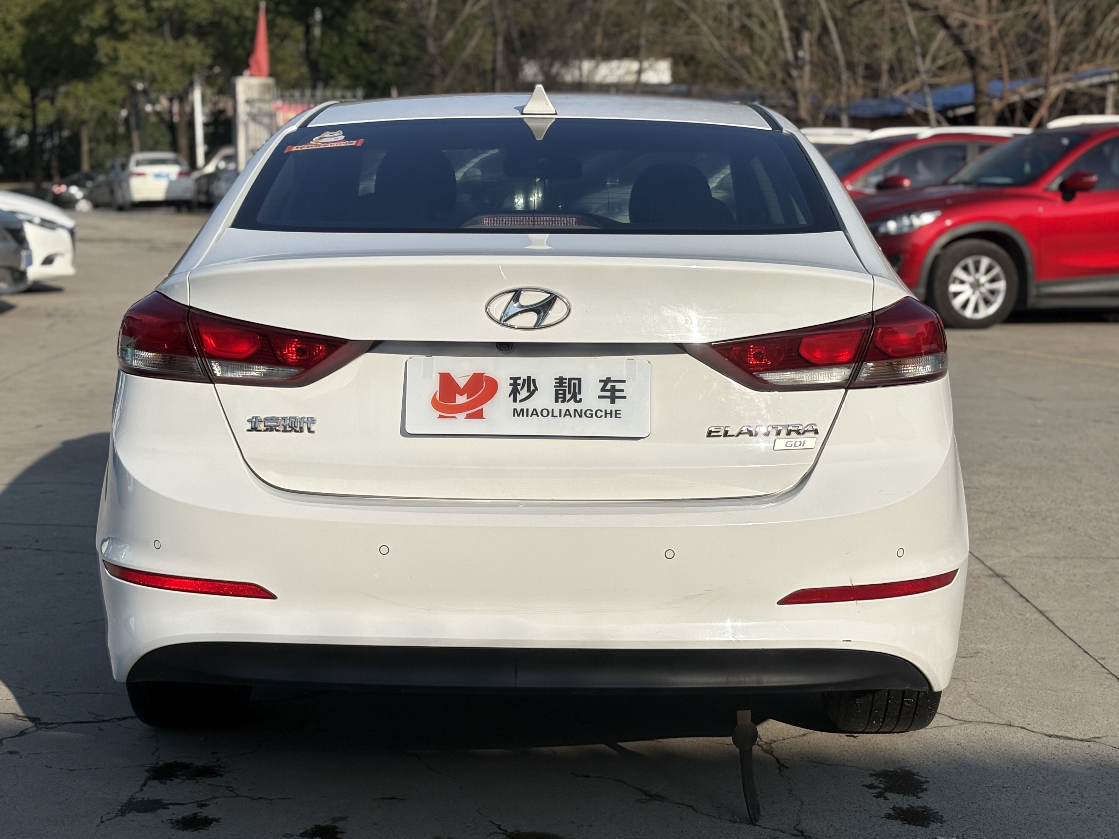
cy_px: 448
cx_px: 534
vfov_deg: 24.8
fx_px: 1907
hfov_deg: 32.7
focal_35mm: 59
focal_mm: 5.96
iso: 25
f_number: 1.6
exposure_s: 1/4975
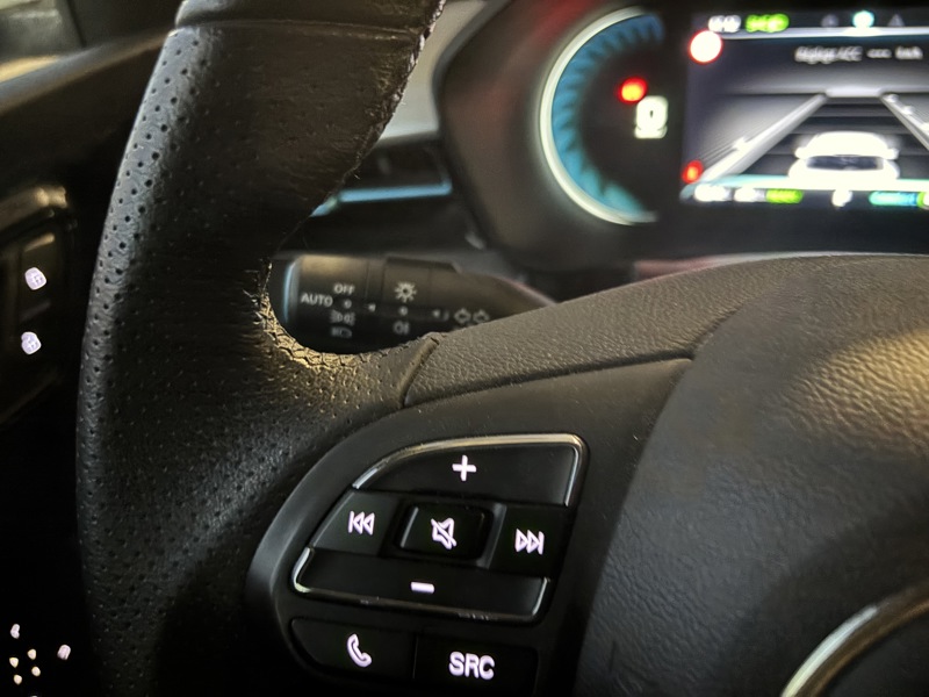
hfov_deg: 67.3
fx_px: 698
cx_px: 464
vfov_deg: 53.1
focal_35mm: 26
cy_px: 348
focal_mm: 5.96
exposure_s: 1/9
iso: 1000
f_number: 1.6
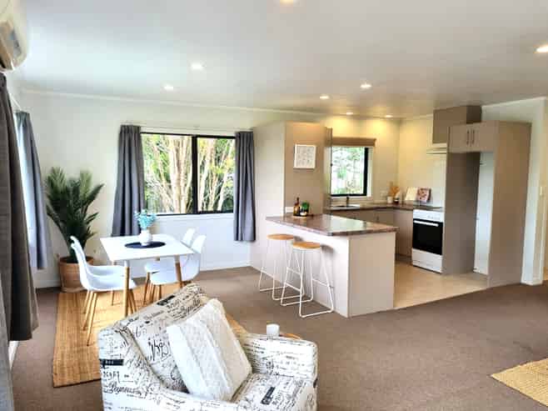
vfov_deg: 53.0
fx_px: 411
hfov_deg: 67.3
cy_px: 206
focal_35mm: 26
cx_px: 274
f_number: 1.8
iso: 50
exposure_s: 1/102
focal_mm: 5.4
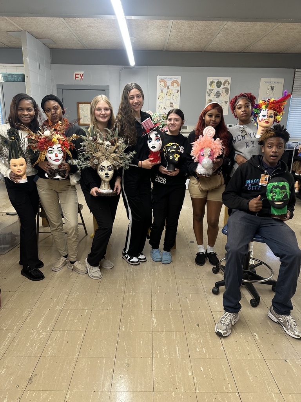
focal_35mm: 24
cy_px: 201
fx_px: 278
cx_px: 150
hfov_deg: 56.8
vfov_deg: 71.6
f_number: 1.78
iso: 125
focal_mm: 6.86
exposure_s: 1/60
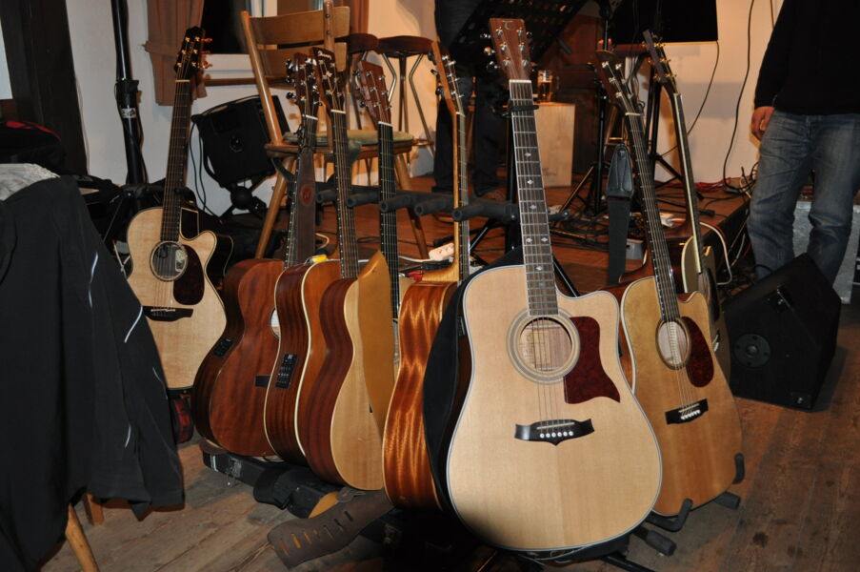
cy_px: 286
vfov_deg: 43.5
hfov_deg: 62.0
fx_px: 716
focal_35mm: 30
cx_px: 430
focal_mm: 20
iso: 800
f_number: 3.8
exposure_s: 1/60
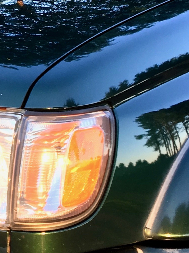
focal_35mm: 116
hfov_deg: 12.1
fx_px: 844
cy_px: 54
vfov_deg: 16.9
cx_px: -101
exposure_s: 1/40
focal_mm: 4.15
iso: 25
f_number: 2.2
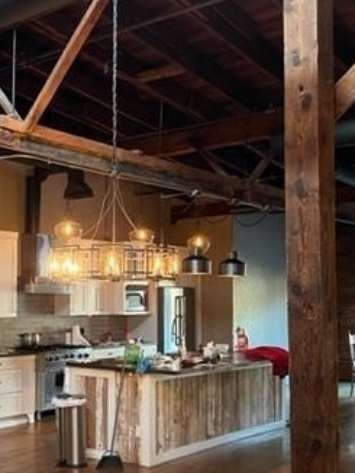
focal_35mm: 51
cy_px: 274
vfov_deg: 37.4
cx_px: 103
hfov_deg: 28.3
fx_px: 696
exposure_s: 1/60
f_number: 1.5
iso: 500
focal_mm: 5.7
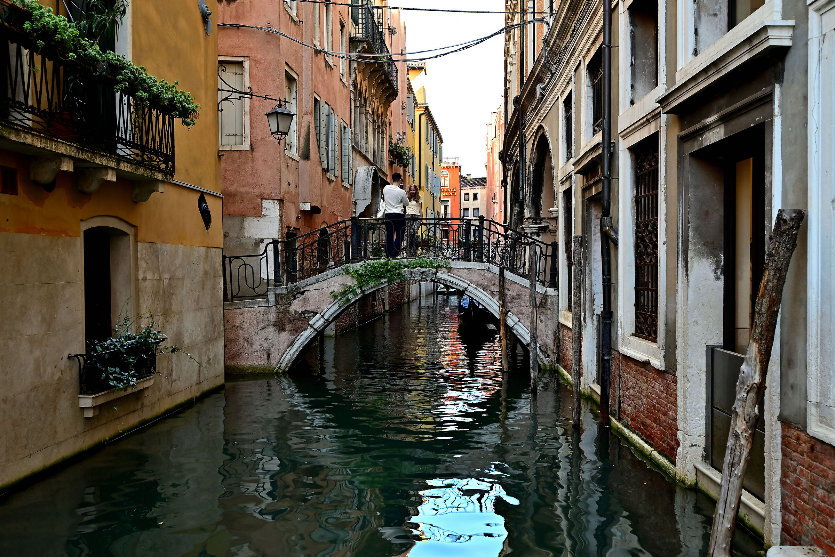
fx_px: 673
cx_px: 418
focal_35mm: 29
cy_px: 278
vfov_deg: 45.0
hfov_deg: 63.6
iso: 200
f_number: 6.3
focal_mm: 29
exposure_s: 1/40
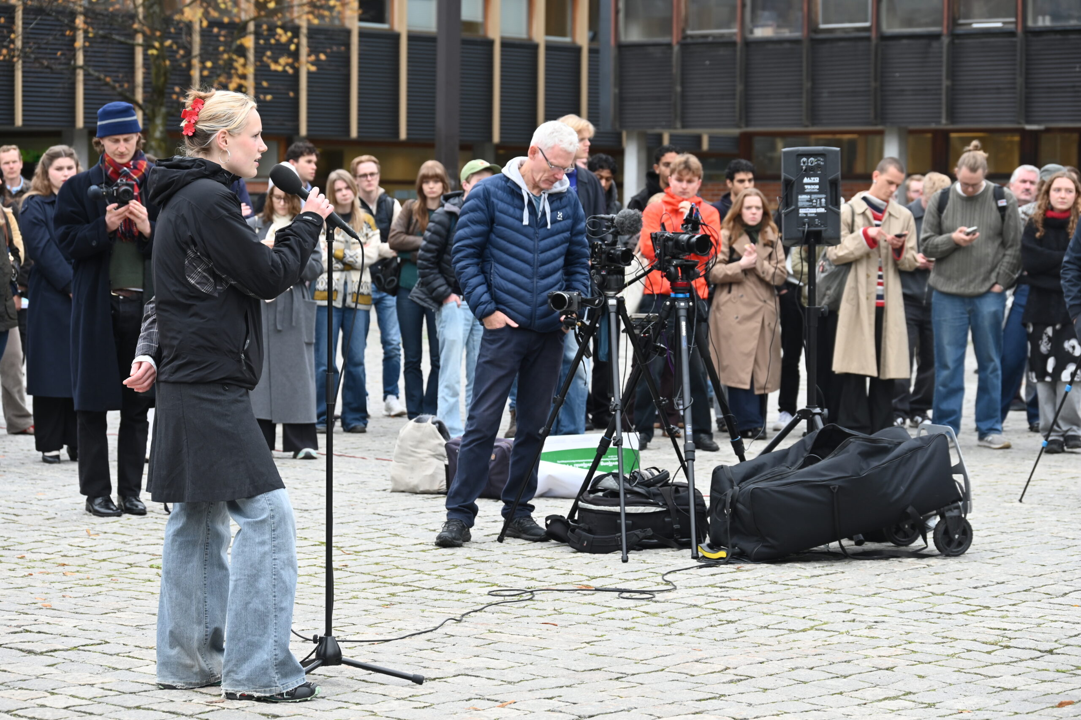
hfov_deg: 21.0
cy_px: 360
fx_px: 2912
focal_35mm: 97
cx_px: 540
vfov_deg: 14.1
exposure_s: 1/125
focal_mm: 97
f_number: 6.3
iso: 400
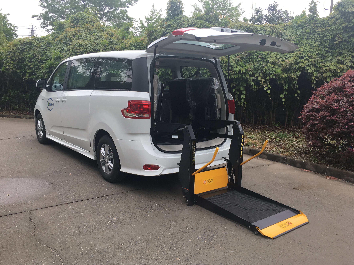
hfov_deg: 60.0
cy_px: 137
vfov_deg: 46.8
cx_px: 173
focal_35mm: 30
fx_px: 307
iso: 25
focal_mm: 4.15
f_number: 2.2
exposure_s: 1/407
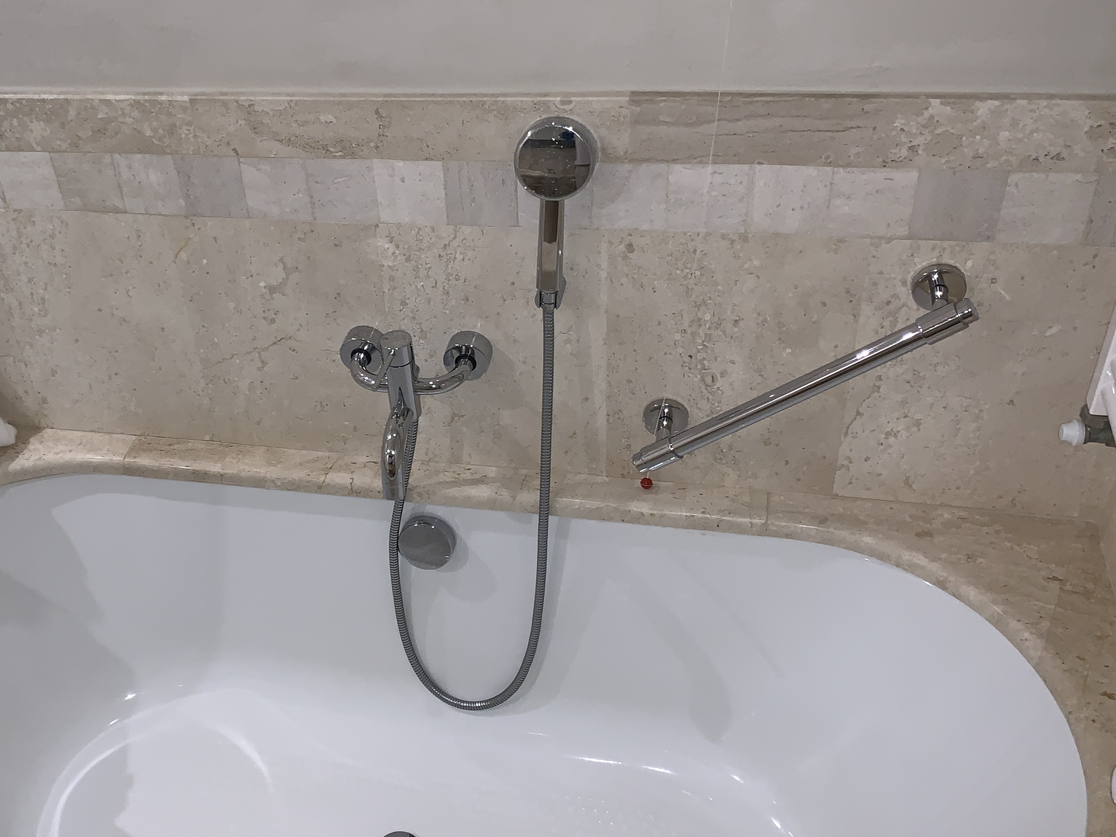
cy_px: 422
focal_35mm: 38
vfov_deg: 37.7
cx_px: 371
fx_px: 1225
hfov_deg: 48.2
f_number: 1.8
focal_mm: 4.25
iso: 64
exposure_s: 1/17
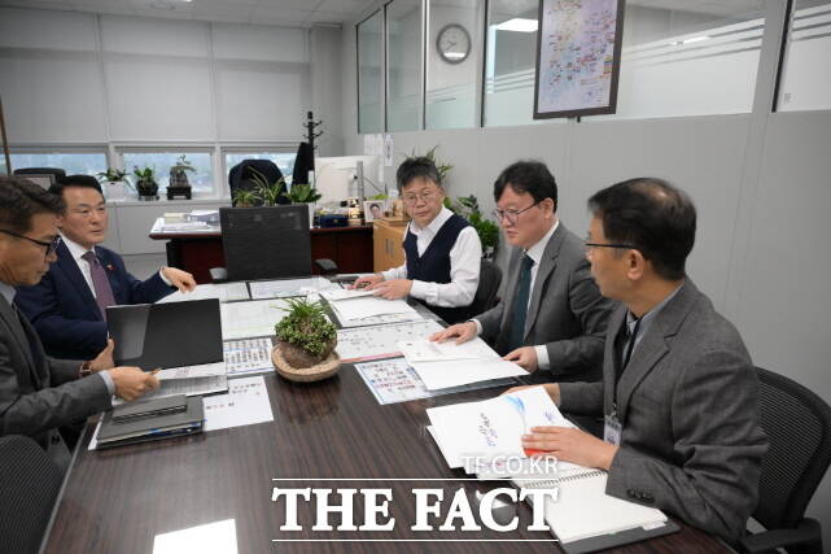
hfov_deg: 73.8
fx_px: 554
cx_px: 416
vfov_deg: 53.1
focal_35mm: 24
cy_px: 277
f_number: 4
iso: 1600
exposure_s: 1/200
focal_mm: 24
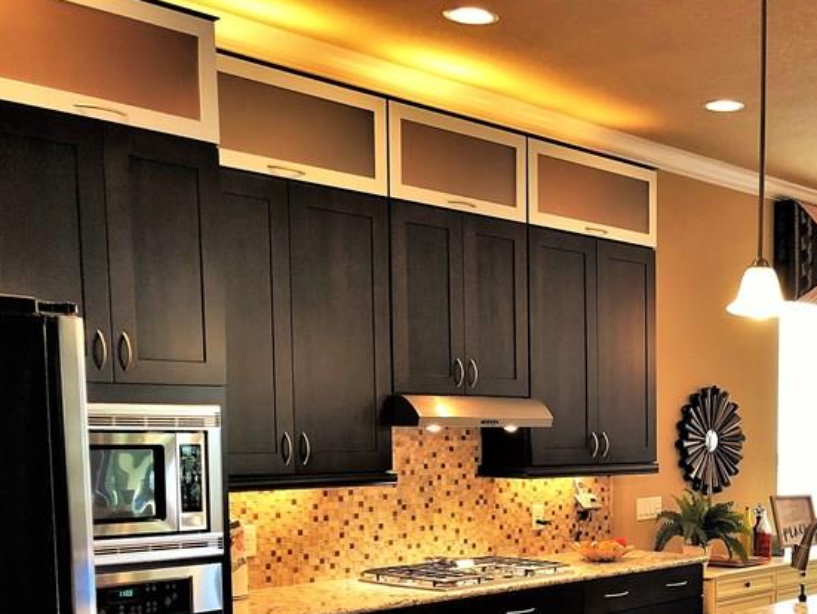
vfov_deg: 27.0
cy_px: 561
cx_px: 744
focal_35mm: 52
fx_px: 1228
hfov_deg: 34.6
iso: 40
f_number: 1.8
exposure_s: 1/20
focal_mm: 3.99
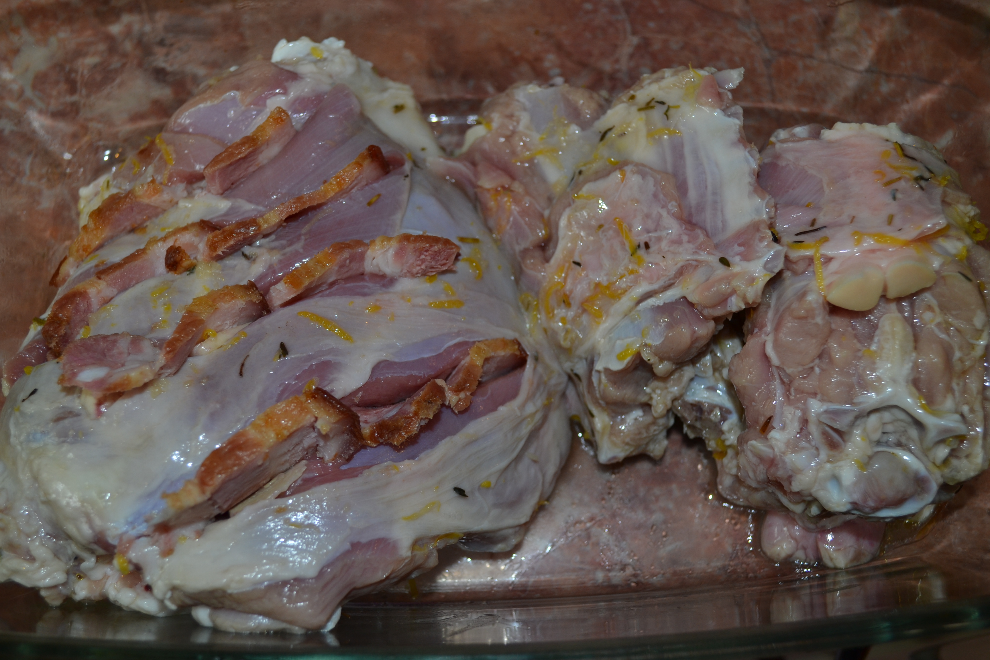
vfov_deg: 31.9
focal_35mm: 42
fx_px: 1155
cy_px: 330
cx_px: 495
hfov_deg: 46.4
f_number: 4.5
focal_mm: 28
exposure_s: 1/60
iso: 200
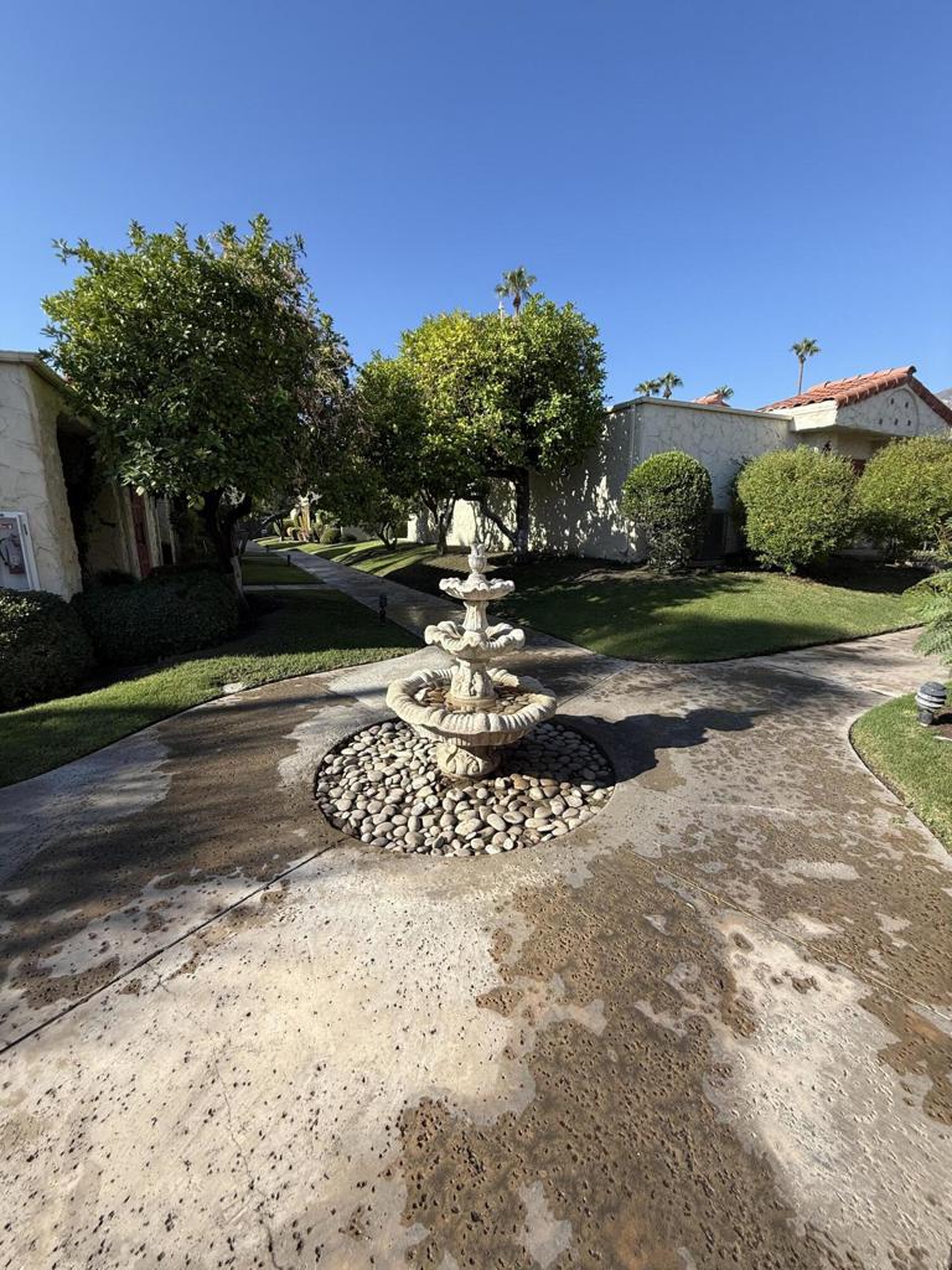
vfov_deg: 102.1
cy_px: 635
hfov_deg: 85.7
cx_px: 476
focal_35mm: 14
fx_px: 513
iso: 50
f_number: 2.2
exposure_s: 1/1087
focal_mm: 2.22
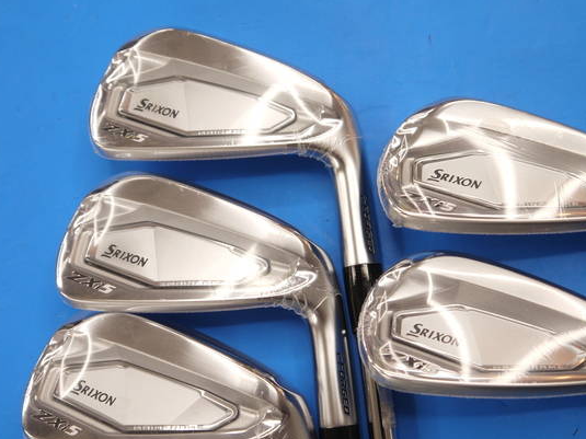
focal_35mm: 55
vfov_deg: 26.5
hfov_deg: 34.9
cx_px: 335
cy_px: 223
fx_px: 931
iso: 160
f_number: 4.4
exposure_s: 1/60
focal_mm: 23
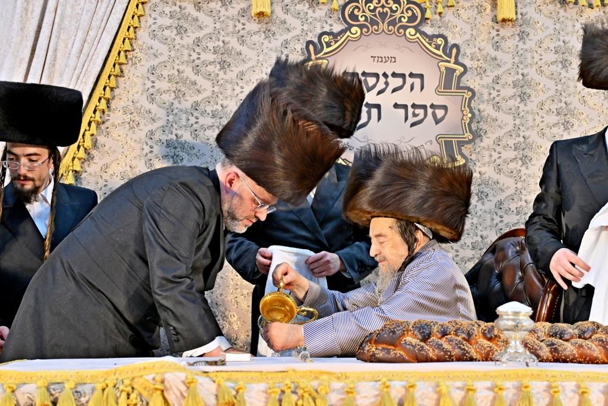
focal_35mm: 50
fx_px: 845
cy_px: 203
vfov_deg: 27.0
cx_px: 304
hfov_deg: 39.6
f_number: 4
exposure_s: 1/200
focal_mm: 50
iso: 1250
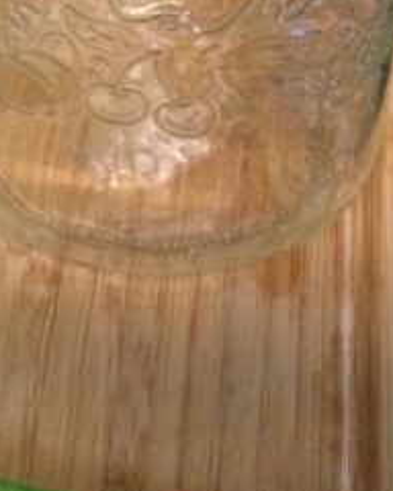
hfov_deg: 12.6
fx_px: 1759
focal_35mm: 121
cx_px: -6
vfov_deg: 14.7
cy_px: -264
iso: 320
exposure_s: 1/30
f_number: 2.2
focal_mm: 4.15
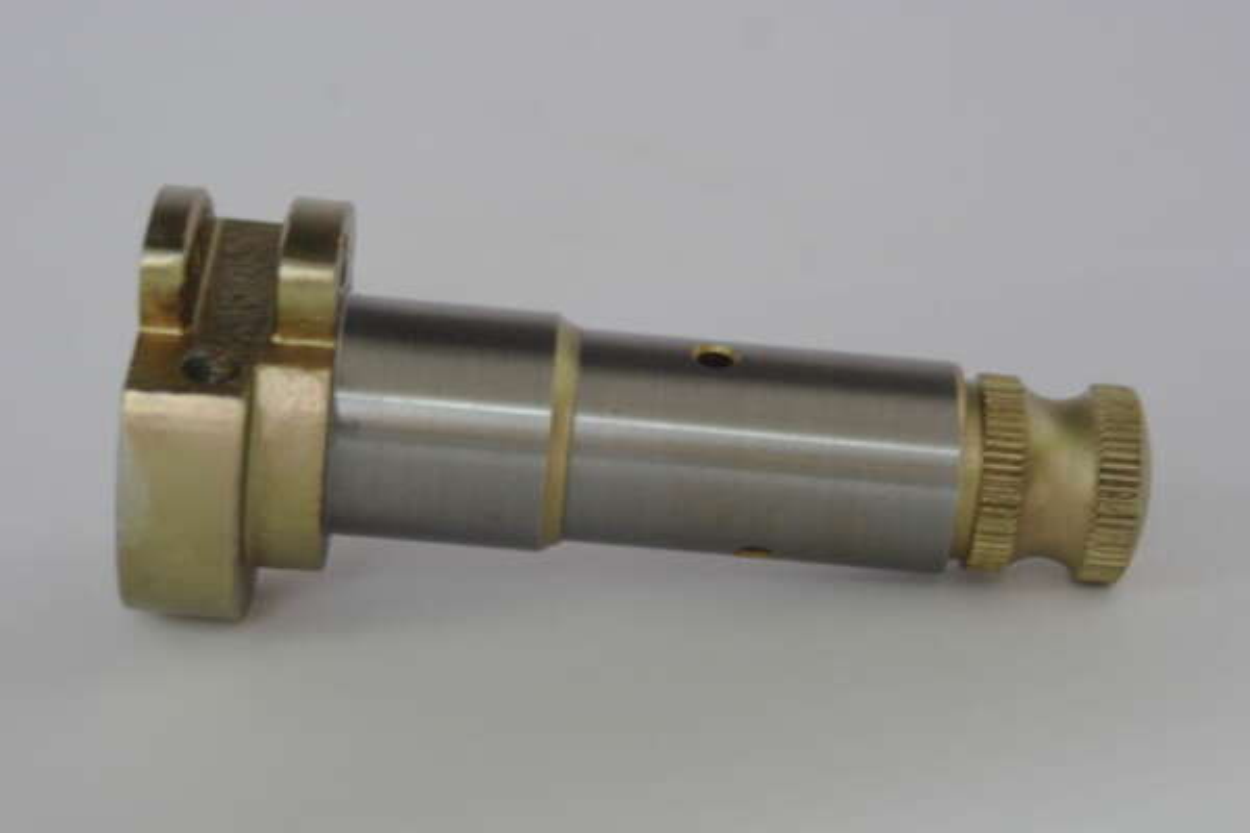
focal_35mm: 120
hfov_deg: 17.1
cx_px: 625
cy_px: 416
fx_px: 4166
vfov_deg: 11.4
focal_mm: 80
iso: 800
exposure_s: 1/30
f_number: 8
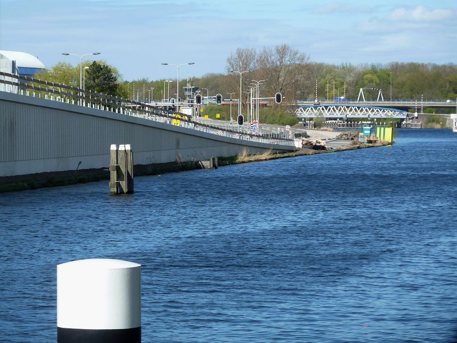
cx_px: 228
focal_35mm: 158
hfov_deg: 12.5
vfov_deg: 9.4
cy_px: 172
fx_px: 2086
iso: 80
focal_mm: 25.9
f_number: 4.5
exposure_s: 1/320
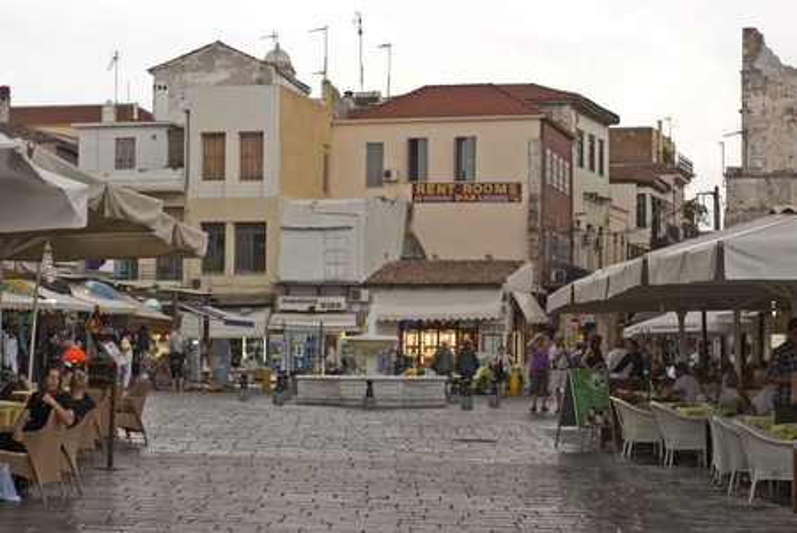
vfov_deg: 18.2
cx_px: 398
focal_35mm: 75
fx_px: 1662
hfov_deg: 27.0
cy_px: 266
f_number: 3.5
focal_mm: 50
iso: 100
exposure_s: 1/125
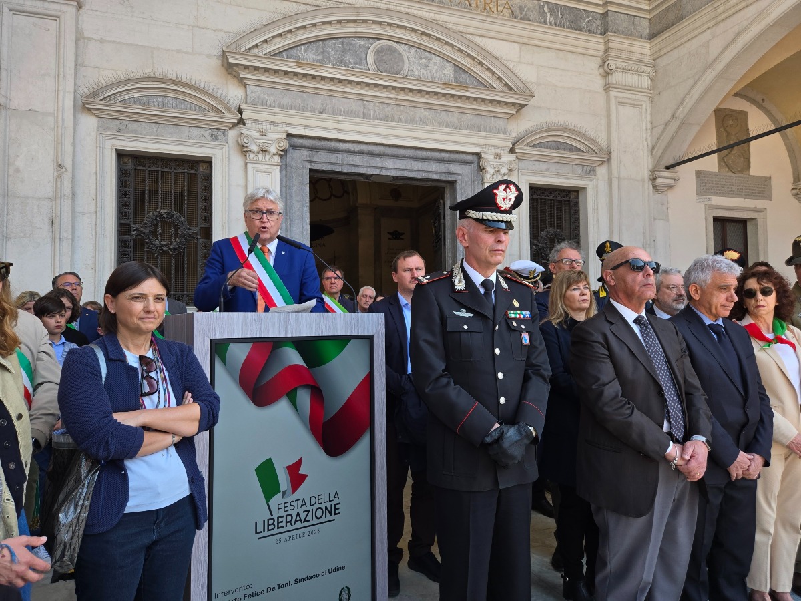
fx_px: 532
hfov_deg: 73.9
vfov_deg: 58.9
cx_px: 400
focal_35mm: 23
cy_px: 300
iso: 80
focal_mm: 5.4
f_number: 1.8
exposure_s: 1/664
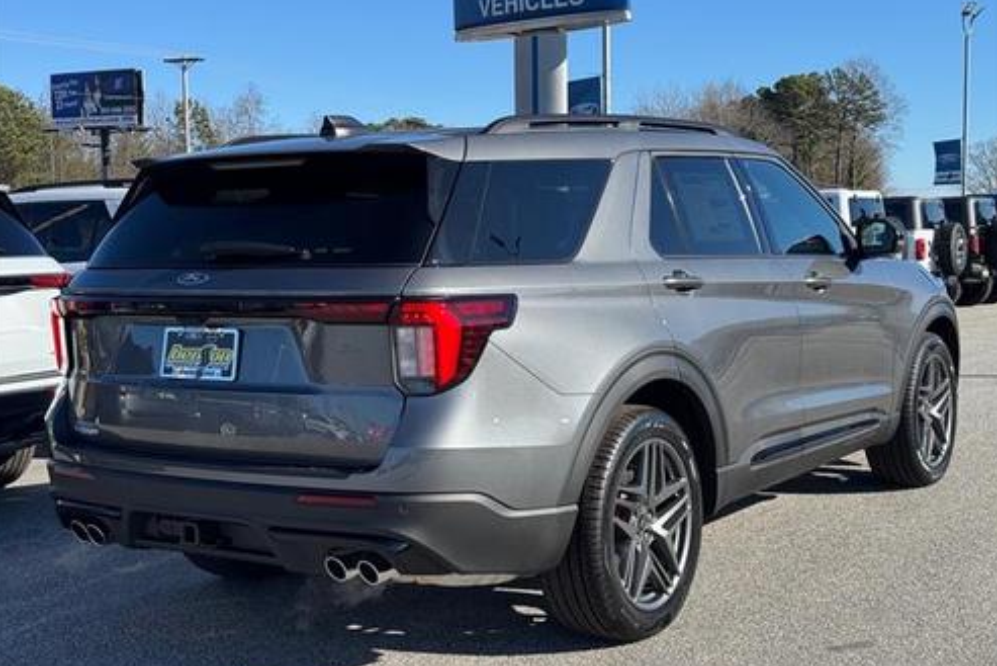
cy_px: 360
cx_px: 500
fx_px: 1413
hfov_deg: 38.9
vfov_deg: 26.5
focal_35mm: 51
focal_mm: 6.76
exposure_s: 1/2611
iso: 64
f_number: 1.78
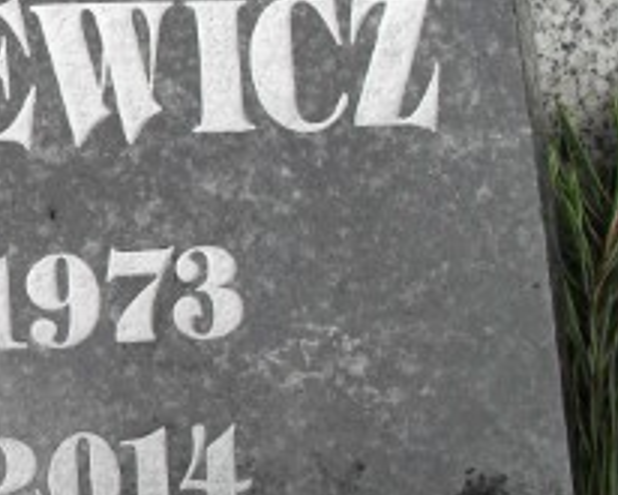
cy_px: 90
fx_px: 1940
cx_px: -225
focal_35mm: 106
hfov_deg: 16.9
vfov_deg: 14.5
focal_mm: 6.3
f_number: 3.2
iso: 100
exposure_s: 1/180
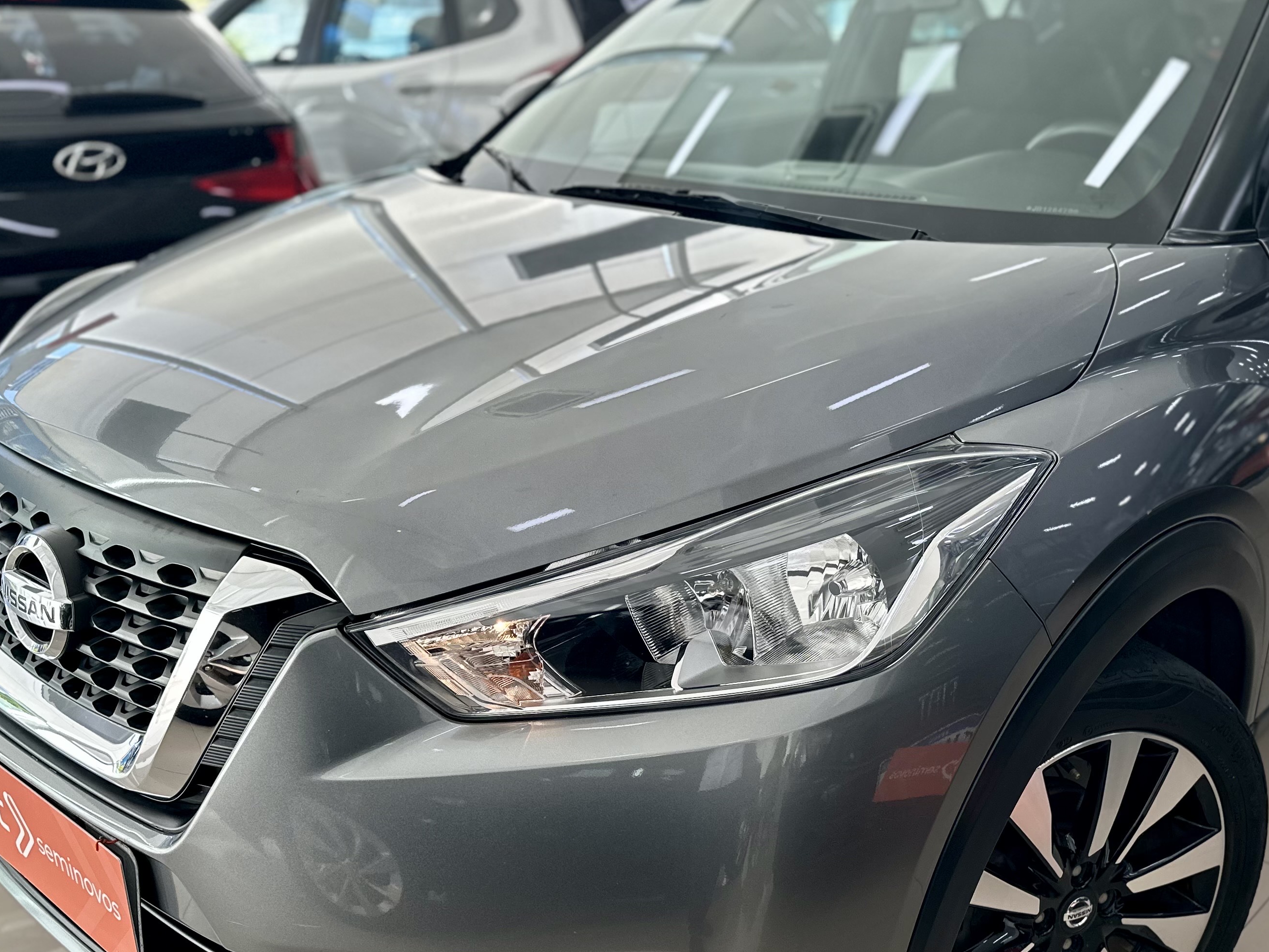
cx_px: 795
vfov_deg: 38.6
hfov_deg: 49.6
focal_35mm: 37
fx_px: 1357
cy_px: 532
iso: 80
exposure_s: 1/273
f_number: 1.78
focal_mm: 6.86
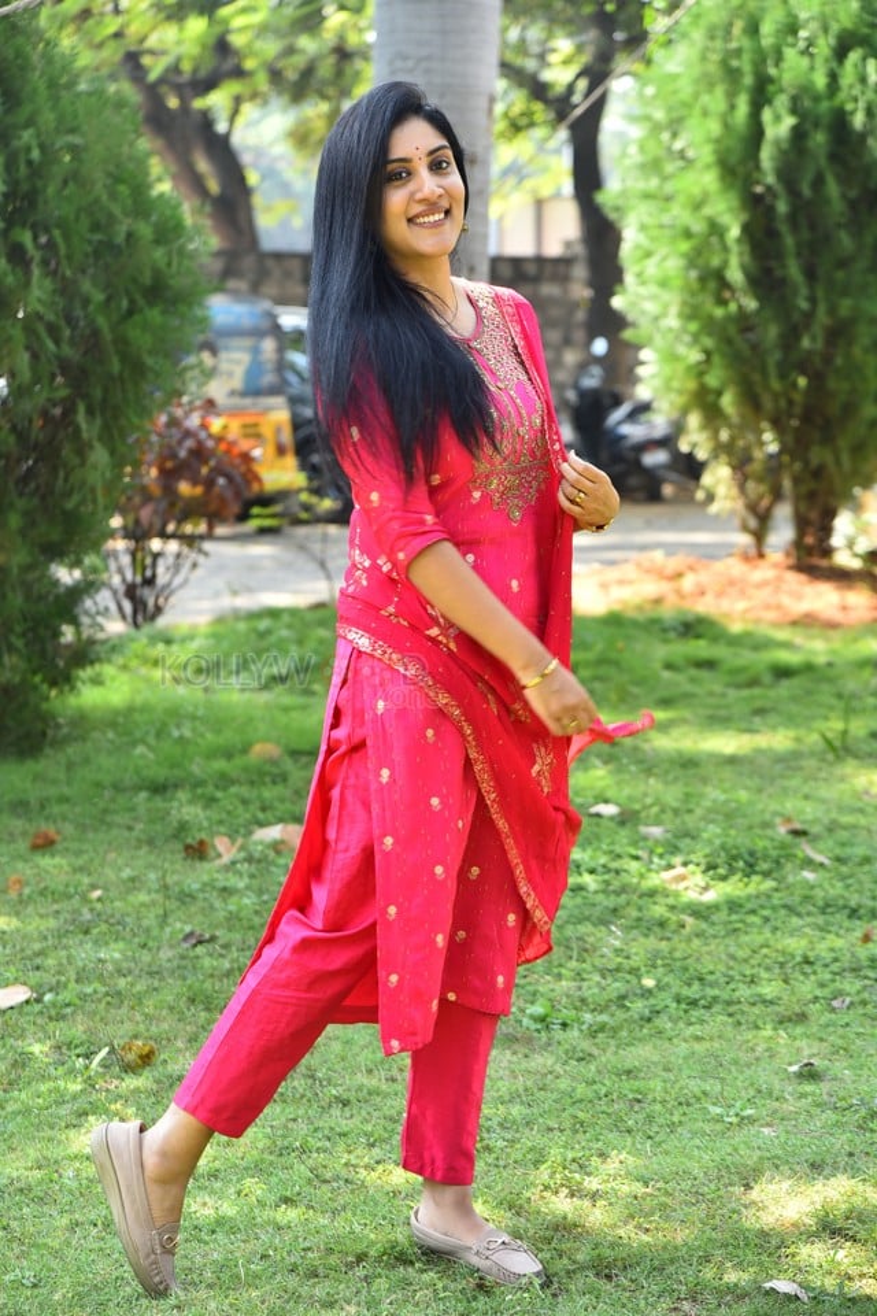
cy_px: 658
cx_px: 438
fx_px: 3654
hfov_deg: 13.7
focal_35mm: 100
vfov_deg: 20.4
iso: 320
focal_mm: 100
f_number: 4.5
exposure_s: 1/160
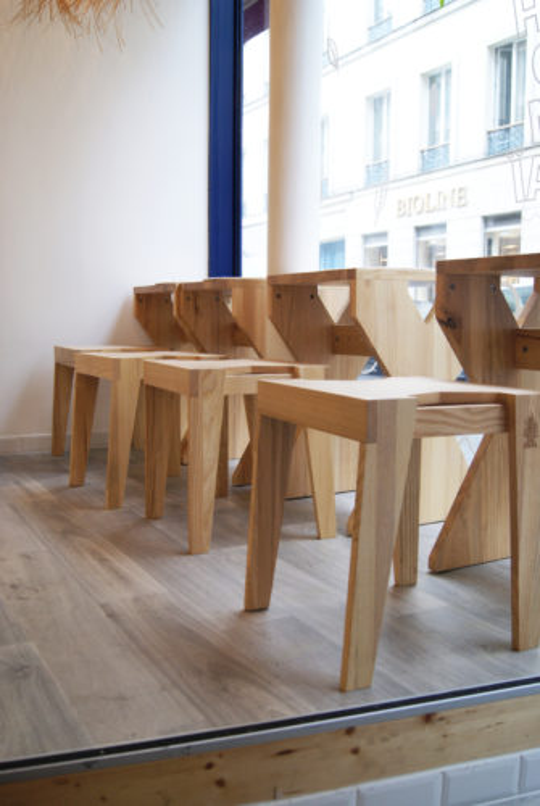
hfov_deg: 40.1
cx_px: 270
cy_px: 403
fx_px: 740
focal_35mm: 33
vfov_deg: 57.2
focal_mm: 22
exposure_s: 1/40
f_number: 4
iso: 400
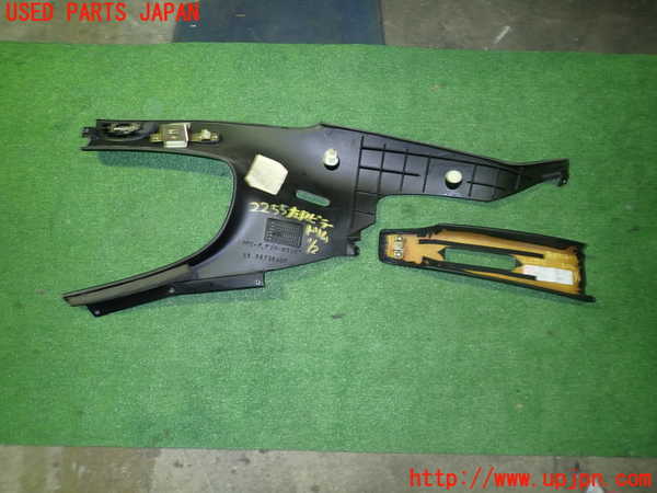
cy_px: 246
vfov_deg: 54.9
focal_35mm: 25
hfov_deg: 69.4
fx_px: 474
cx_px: 328
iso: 200
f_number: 2
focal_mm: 4.5
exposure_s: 1/30
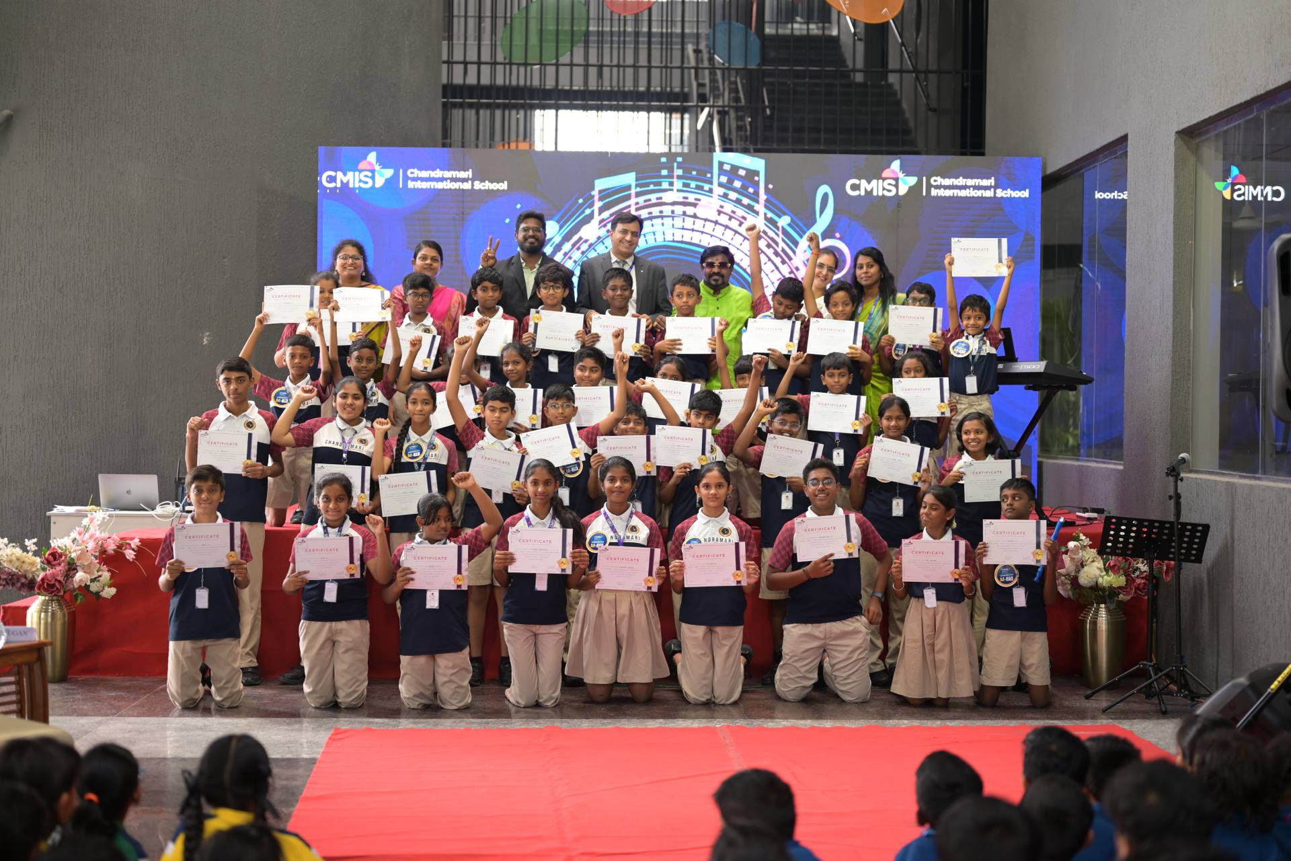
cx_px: 646
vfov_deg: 27.0
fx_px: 1793
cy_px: 430
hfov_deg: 39.6
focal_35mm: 50
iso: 200
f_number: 1.8
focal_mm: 50
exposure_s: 1/160
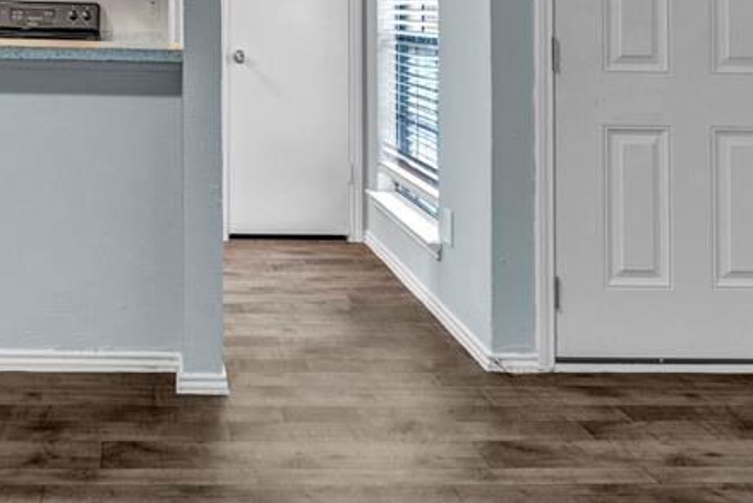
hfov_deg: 44.2
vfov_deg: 30.2
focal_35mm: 42
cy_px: 25
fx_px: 879
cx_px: 154
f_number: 7.1
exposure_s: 1/2.5
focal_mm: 18
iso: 320
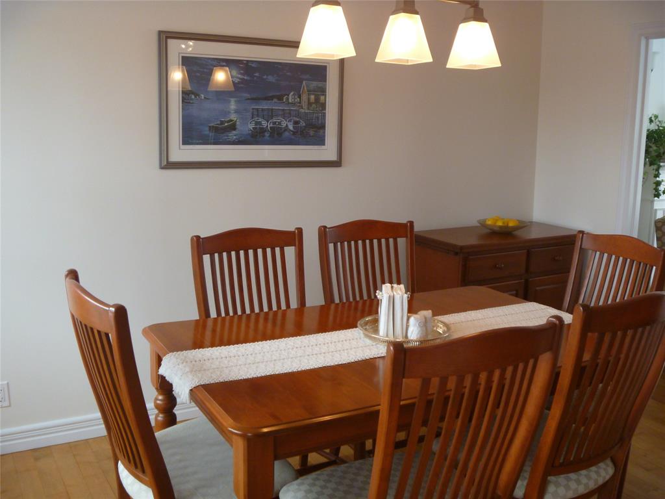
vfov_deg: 40.7
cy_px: 250
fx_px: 672
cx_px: 332
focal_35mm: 35
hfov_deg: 52.6
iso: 200
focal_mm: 6.3
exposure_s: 1/30
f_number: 3.5
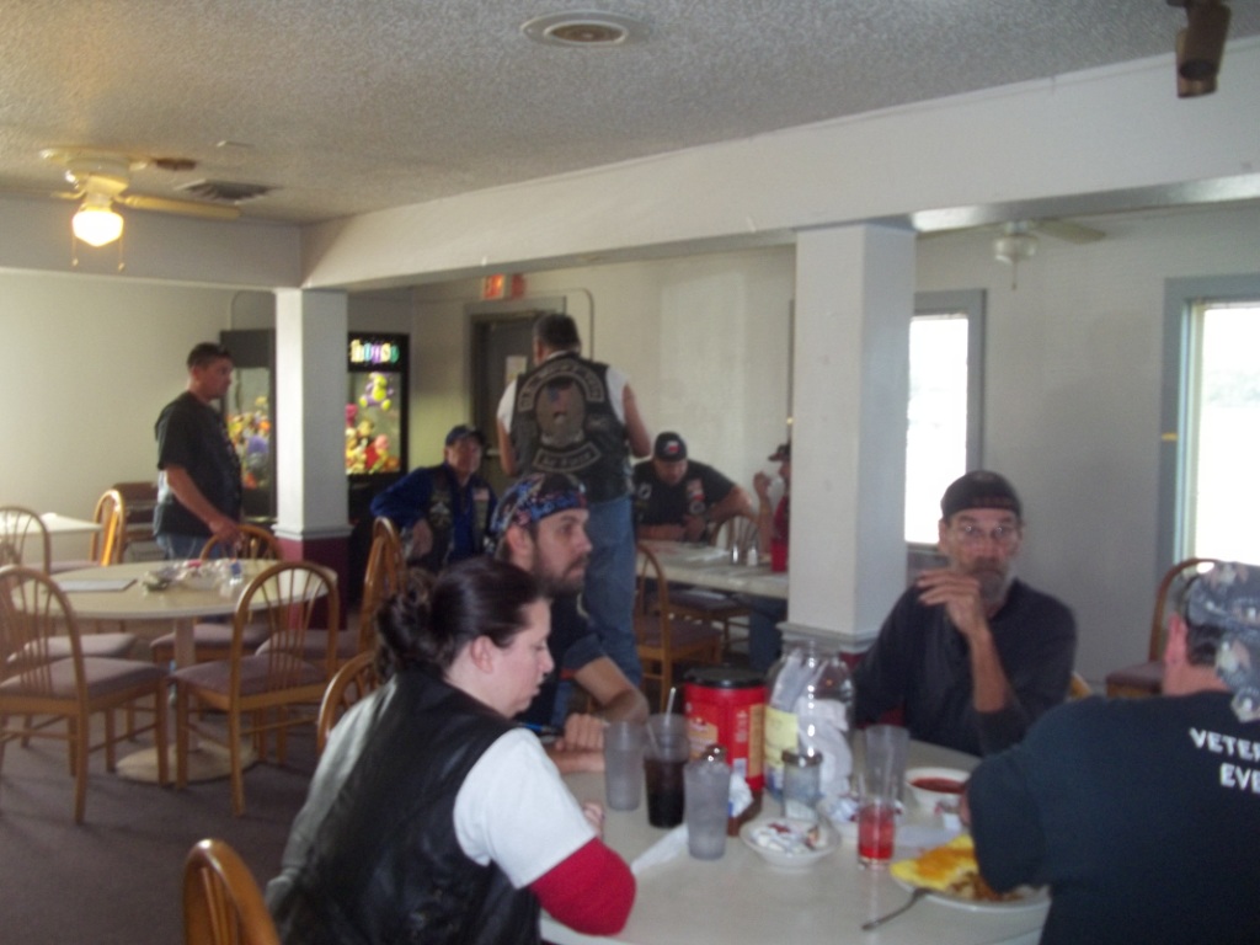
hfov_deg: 56.8
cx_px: 630
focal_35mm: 32
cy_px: 472
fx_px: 1165
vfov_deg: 44.2
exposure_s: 1/30
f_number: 2.9
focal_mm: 5.7
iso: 160
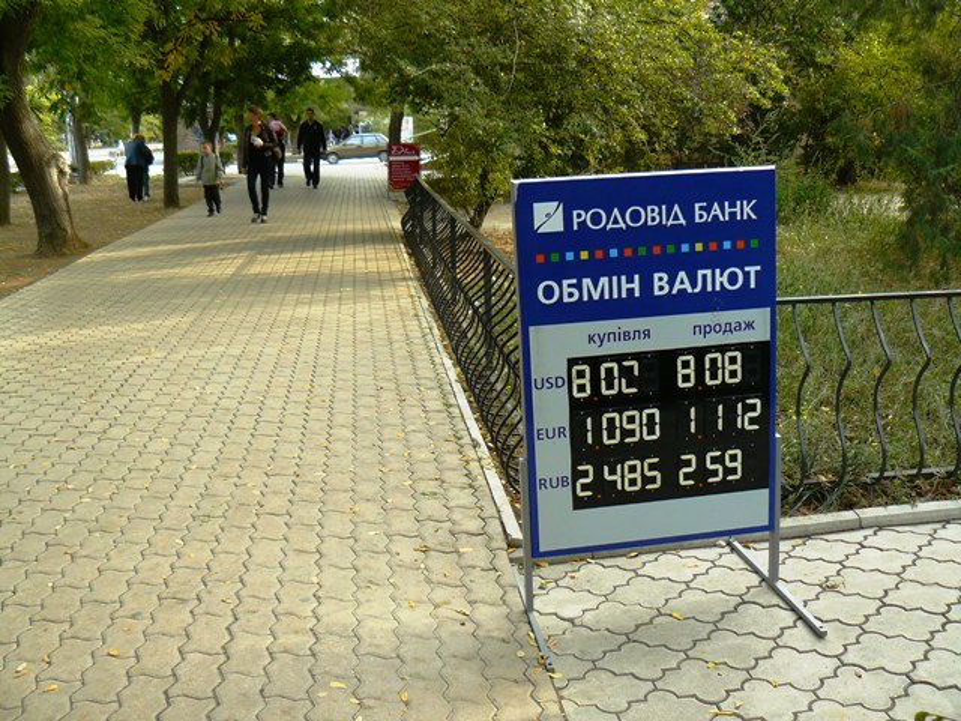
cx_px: 480
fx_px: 999
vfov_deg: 39.7
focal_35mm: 36
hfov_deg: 51.4
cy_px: 360
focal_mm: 6
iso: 100
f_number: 2.8
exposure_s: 1/60
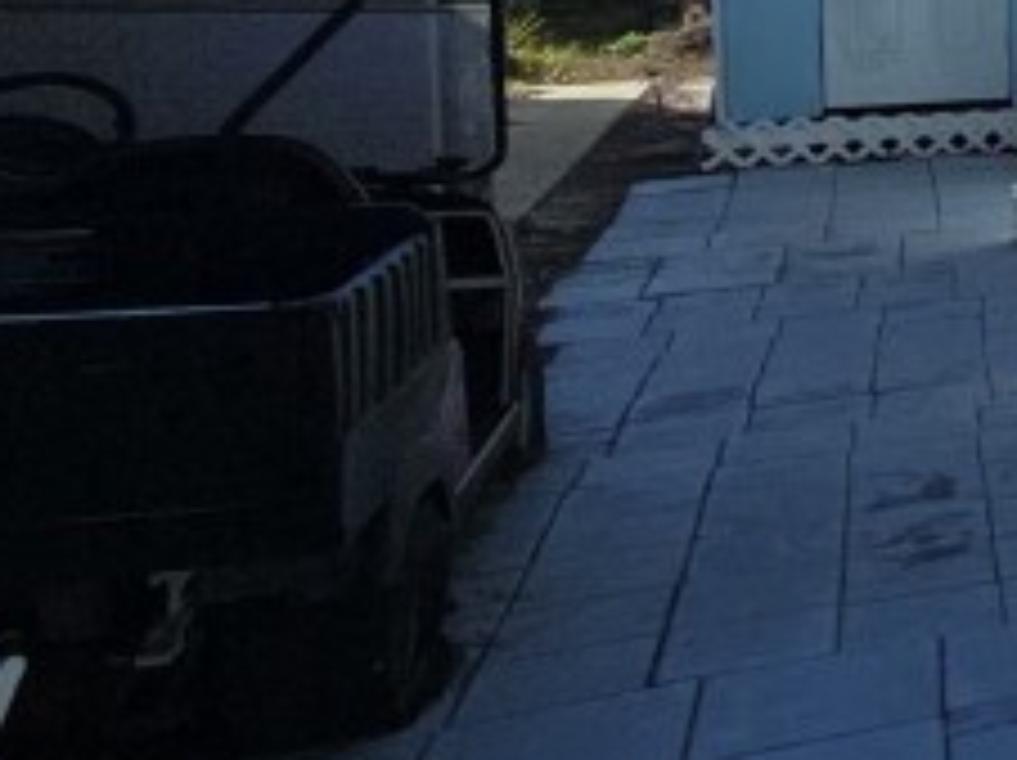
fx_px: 1732
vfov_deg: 23.5
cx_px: 2061
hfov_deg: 18.9
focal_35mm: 59
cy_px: -40
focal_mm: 2.2
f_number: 2.2
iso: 50
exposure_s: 1/2321
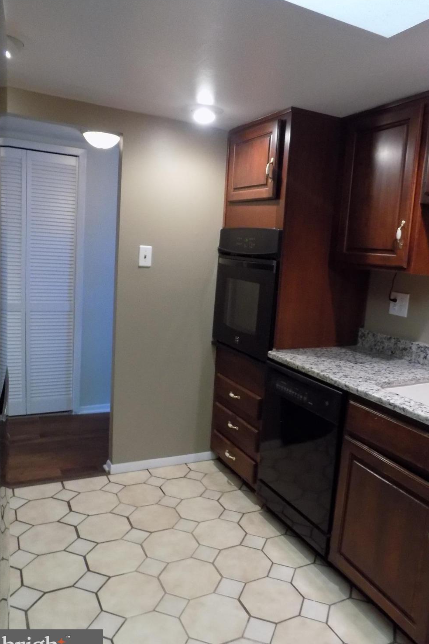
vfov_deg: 69.4
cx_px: 245
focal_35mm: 26
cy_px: 330
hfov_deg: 49.4
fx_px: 465
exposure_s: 1/20
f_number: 3.1
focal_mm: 4.3
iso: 400
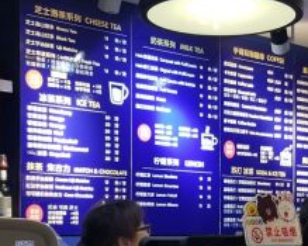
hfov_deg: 23.6
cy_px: 235
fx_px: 738
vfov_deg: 18.5
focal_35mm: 81
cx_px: 155
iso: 250
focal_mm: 4.25
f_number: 1.7
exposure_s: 1/100
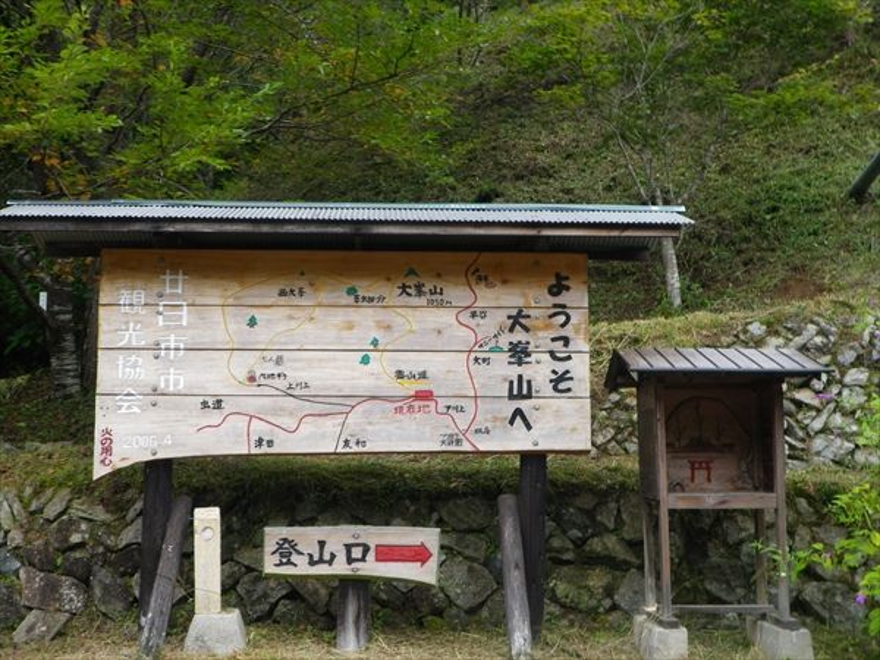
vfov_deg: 31.5
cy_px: 330
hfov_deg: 41.2
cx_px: 440
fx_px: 1169
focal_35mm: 46
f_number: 3.3
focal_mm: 8.2
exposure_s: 1/80
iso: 100
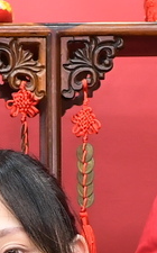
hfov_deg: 3.4
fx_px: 2617
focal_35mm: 381
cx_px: -193
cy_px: 430
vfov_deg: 5.4
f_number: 4.5
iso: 800
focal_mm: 35
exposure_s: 1/200
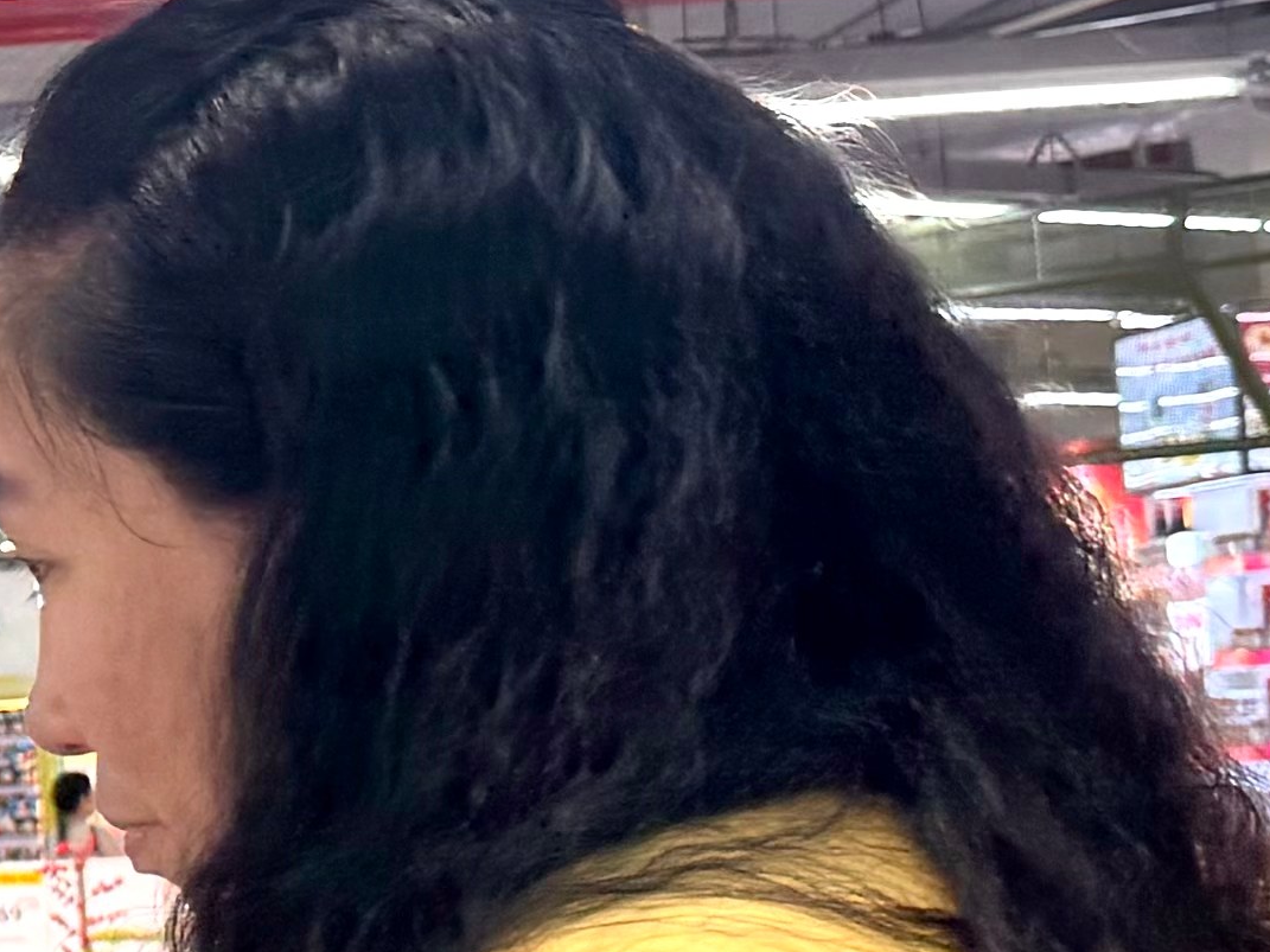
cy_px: 544
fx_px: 4696
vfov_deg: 11.6
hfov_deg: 13.9
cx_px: -905
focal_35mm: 128
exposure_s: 1/100
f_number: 1.78
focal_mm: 6.76
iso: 64
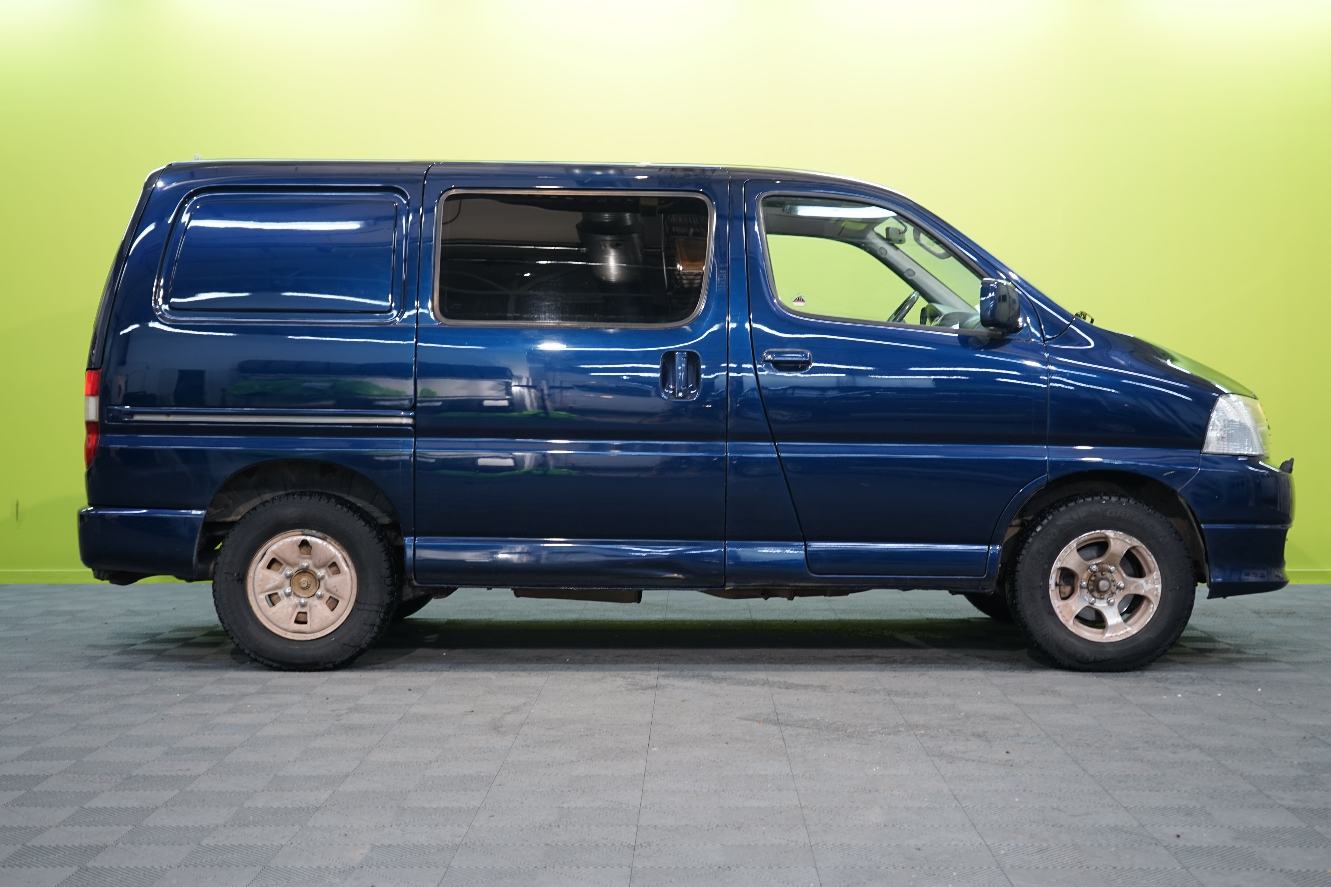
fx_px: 1774
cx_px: 675
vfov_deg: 28.1
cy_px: 432
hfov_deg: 41.1
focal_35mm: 48
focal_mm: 46
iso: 320
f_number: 5.6
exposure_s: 1/6
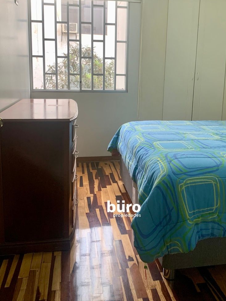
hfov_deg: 44.1
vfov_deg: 56.4
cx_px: 124
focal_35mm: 32
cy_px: 119
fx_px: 279
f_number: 1.8
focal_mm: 4.25
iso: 100
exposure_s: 1/109
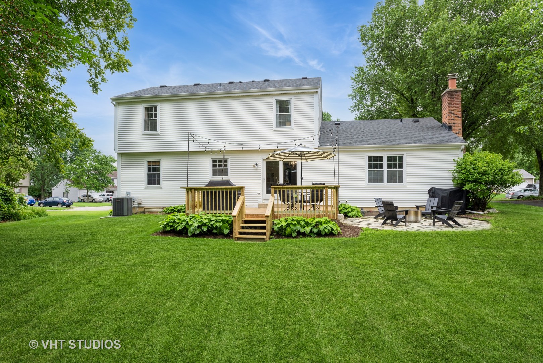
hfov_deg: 61.9
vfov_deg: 43.6
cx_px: 272
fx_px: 453
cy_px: 182
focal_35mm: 30
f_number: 8
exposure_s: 1/125
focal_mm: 30
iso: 400
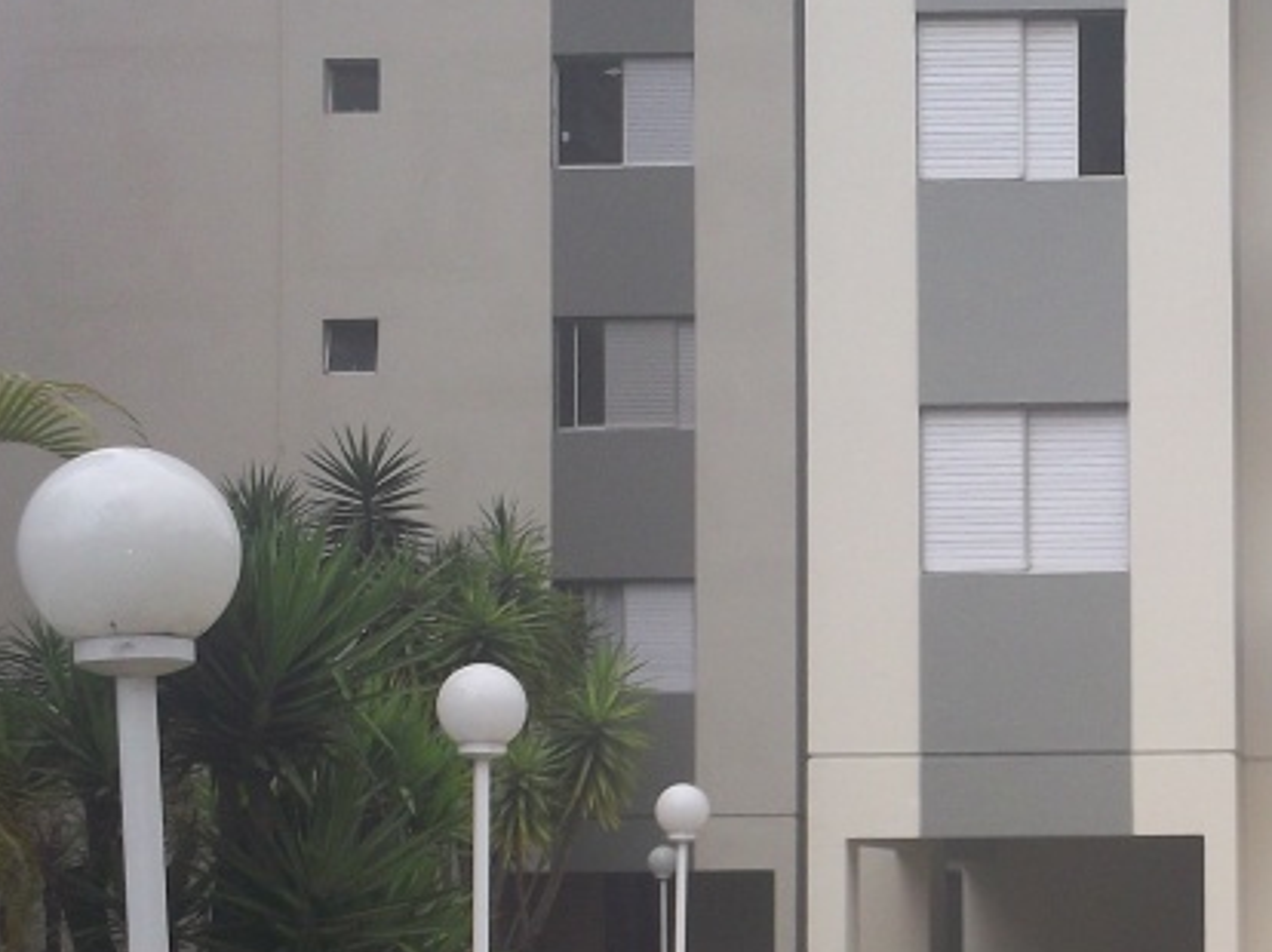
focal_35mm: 94
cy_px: 722
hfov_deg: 20.2
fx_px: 3452
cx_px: 1309
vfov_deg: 15.6
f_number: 4.5
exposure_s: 1/400
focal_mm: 6.3
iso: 80
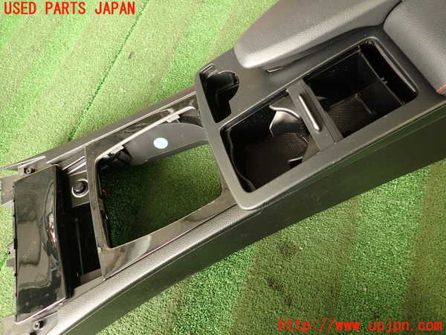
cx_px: 223
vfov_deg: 54.9
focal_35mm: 25
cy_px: 168
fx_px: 322
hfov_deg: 69.4
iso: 200
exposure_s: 1/40
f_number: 2
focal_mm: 4.5
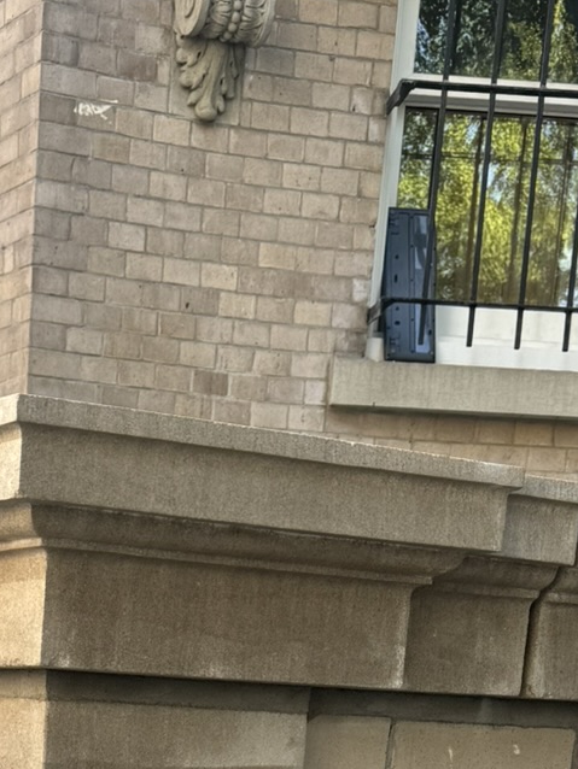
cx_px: 19
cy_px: 1167
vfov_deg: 21.2
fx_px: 1713
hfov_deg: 18.7
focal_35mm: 77
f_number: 1.78
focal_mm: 6.76
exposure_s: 1/345
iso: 80
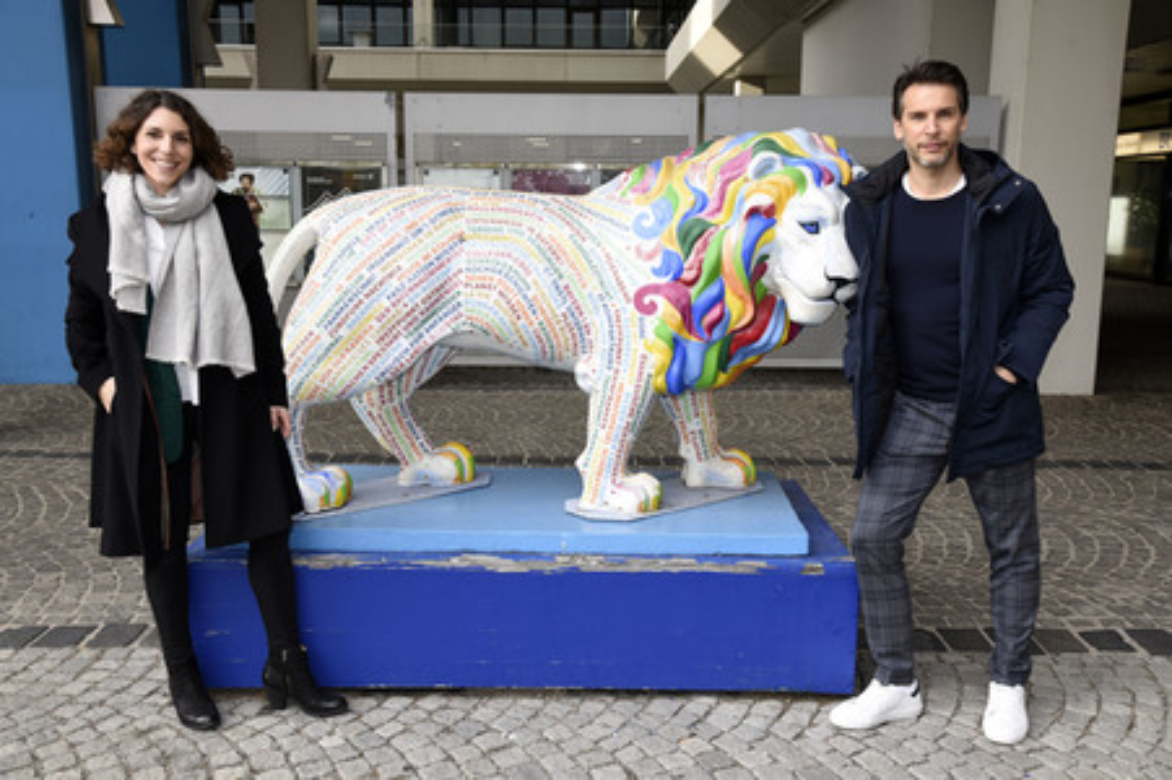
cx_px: 586
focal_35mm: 35
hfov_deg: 54.5
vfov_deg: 37.8
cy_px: 390
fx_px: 1139
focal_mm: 35
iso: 640
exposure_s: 1/160
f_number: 8
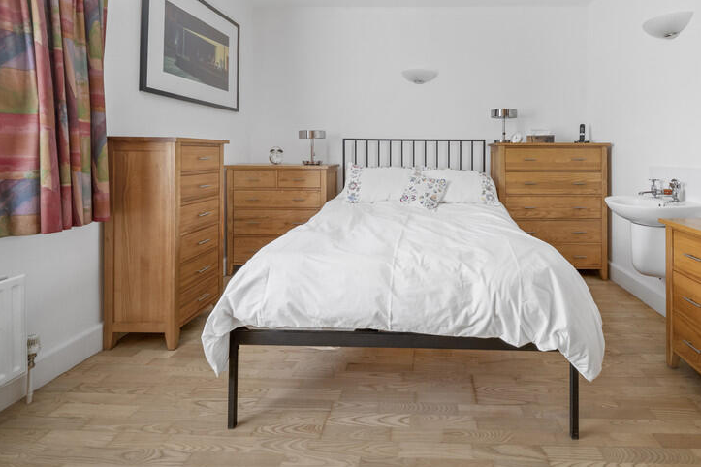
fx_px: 331
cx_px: 424
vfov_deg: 68.7
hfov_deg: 92.0
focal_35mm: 17
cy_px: 159
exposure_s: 1/4
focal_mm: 12
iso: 640
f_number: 8
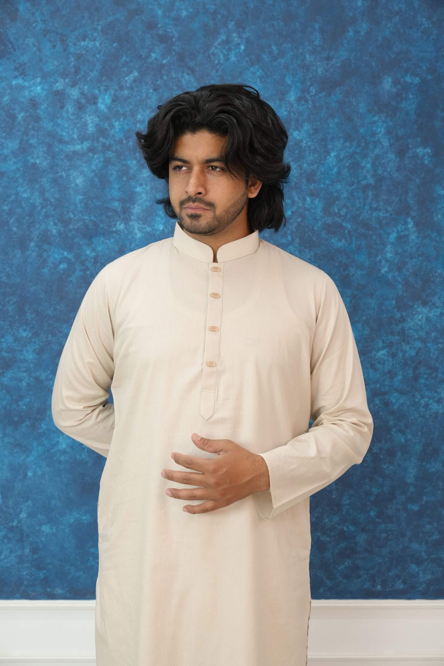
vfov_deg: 32.4
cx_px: 222
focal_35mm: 62
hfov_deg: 21.9
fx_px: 1147
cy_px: 333
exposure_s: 1/320
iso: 1600
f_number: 4.5
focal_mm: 62
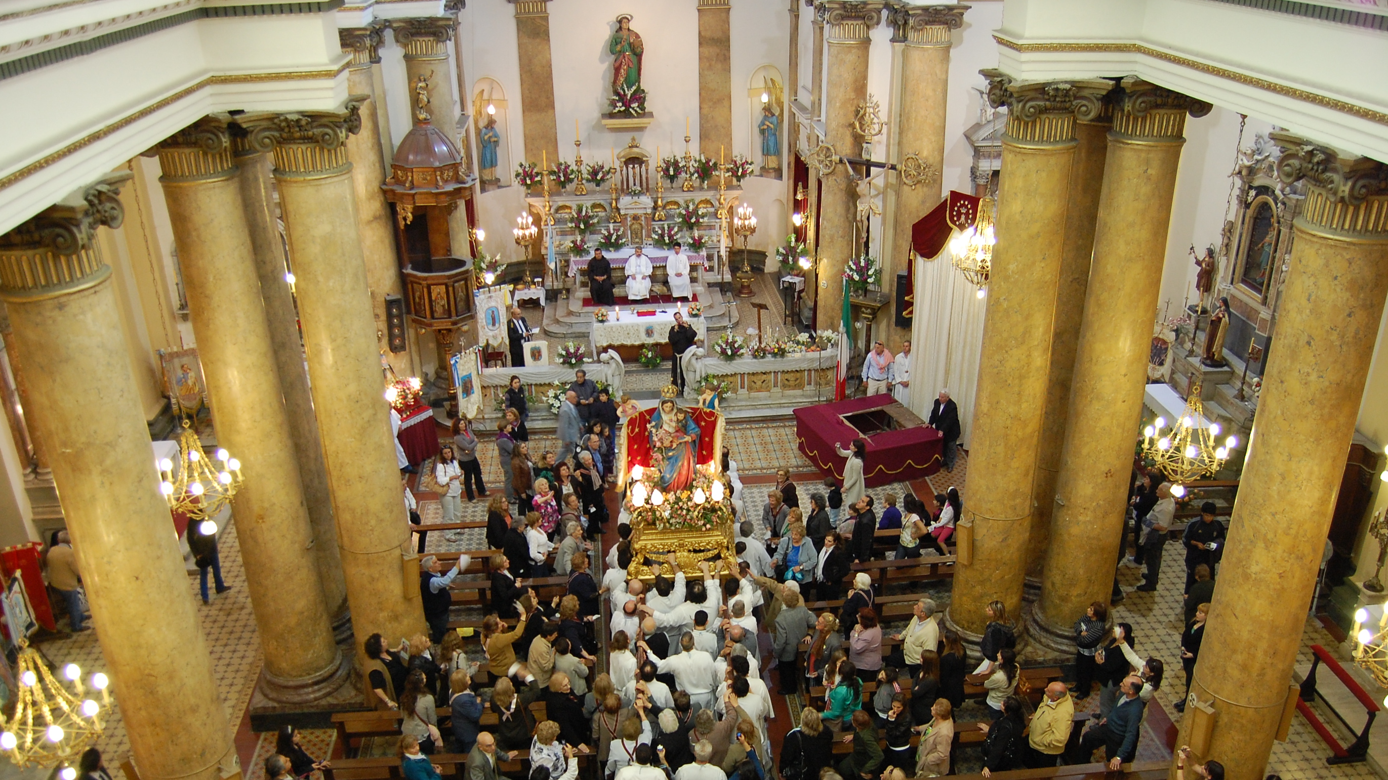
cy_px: 499
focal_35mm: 31
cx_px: 668
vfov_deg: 37.5
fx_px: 1141
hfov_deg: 62.6
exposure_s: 1/20
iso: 800
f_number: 3.5
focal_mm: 18
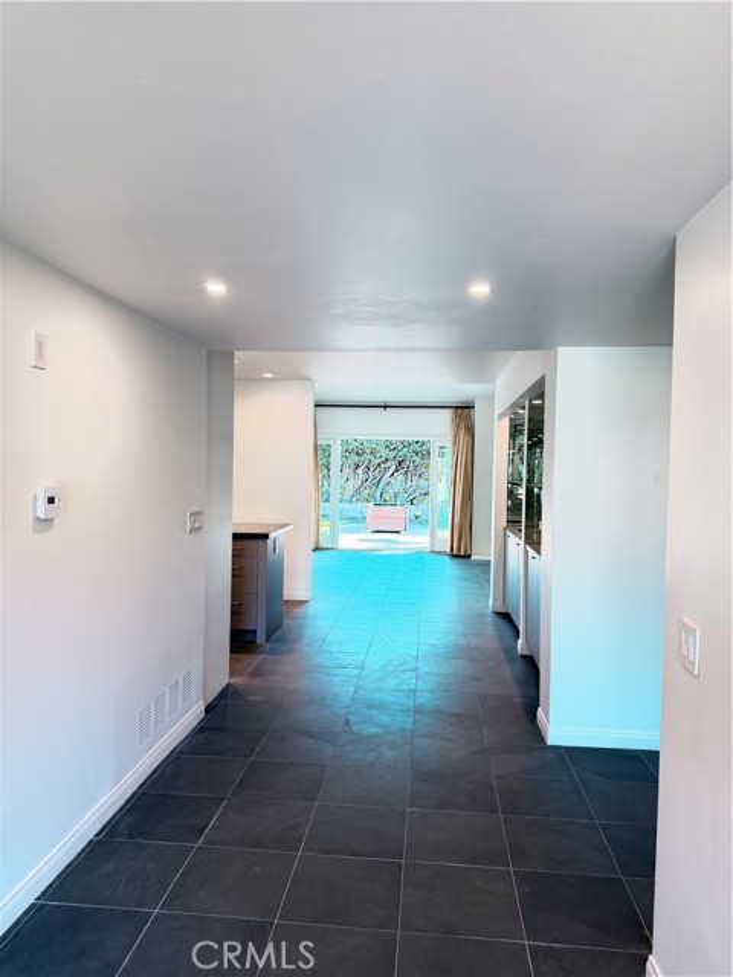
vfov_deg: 71.6
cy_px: 488
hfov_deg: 56.8
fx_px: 678
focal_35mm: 24
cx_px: 366
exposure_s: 1/120
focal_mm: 6.76
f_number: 1.78
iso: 250
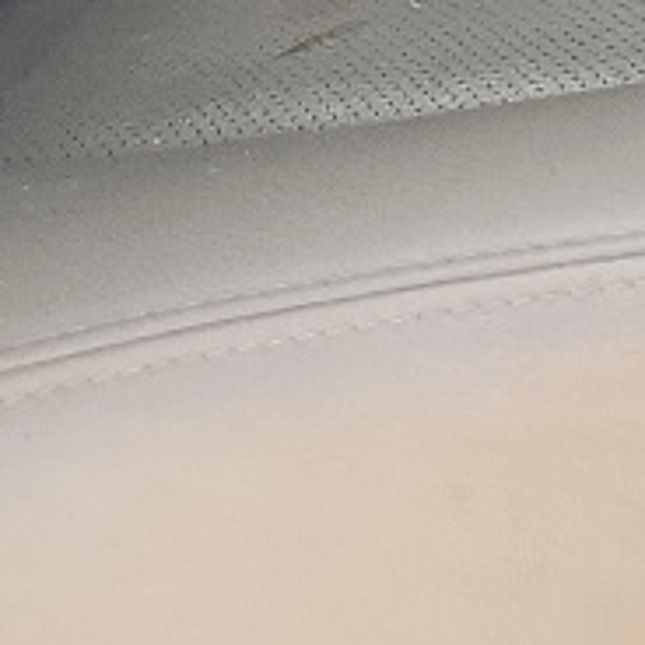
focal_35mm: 200
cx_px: 1434
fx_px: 4216
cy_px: -1213
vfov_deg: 7.7
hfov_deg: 8.2
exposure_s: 1/200
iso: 50
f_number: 1.5
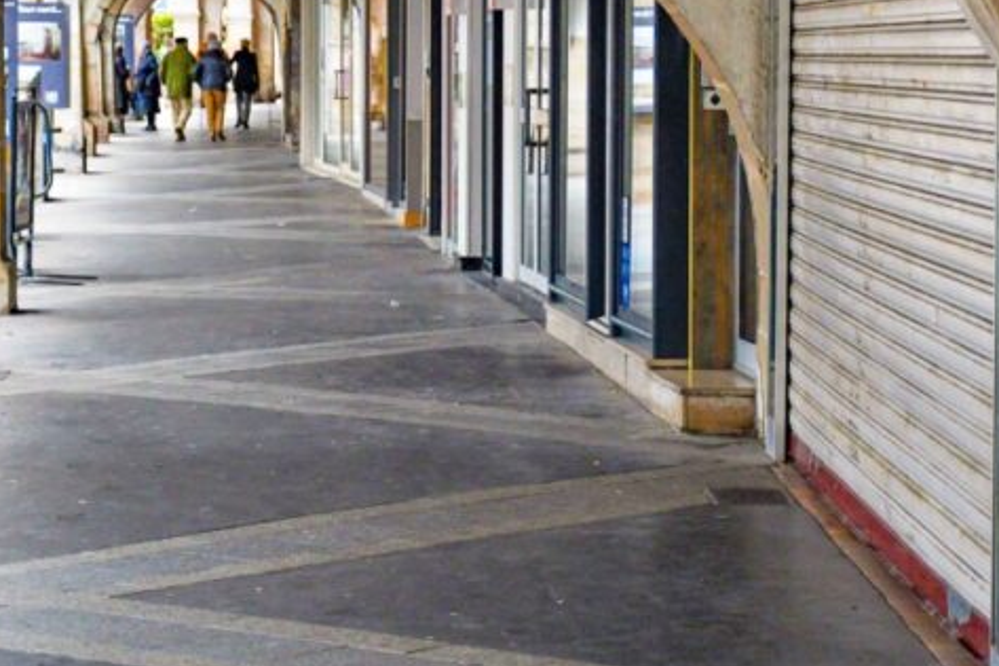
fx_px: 3606
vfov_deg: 10.5
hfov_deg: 15.8
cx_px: 382
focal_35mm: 130
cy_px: 153
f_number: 4.5
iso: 800
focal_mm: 40
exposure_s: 1/160
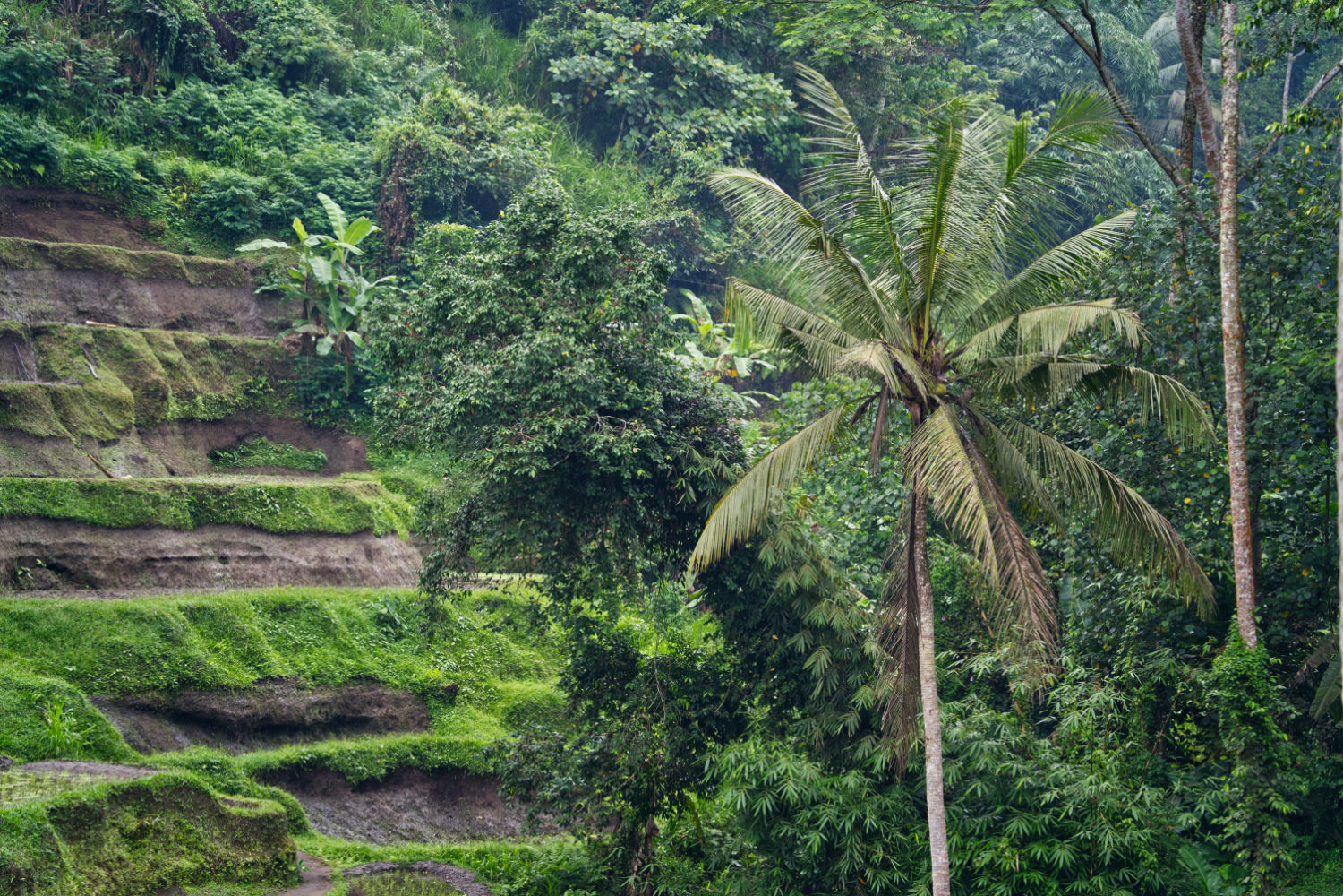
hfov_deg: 15.9
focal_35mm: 129
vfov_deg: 10.6
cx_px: 672
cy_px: 448
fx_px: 4812
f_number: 5.6
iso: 250
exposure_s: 1/125
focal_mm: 86
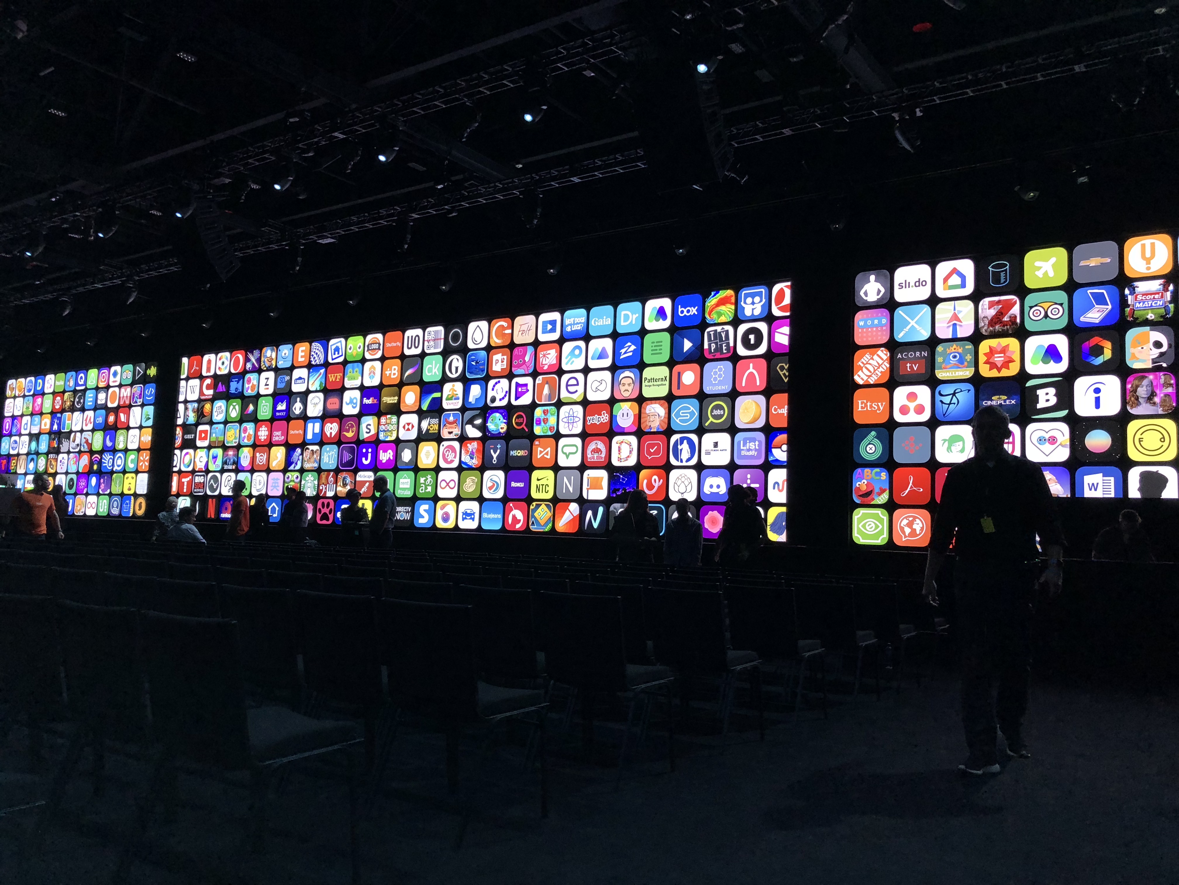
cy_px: 442
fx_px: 954
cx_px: 590
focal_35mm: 28
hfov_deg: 63.4
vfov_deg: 49.7
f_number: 1.8
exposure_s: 1/30
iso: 40
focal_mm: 4
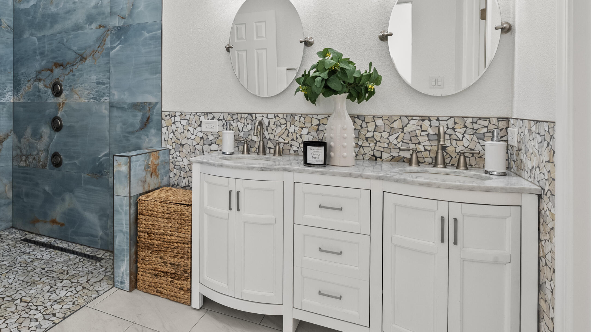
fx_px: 360
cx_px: 201
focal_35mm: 23
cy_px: 106
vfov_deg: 48.5
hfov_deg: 76.4
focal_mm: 16
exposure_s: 1/20
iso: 800
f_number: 9
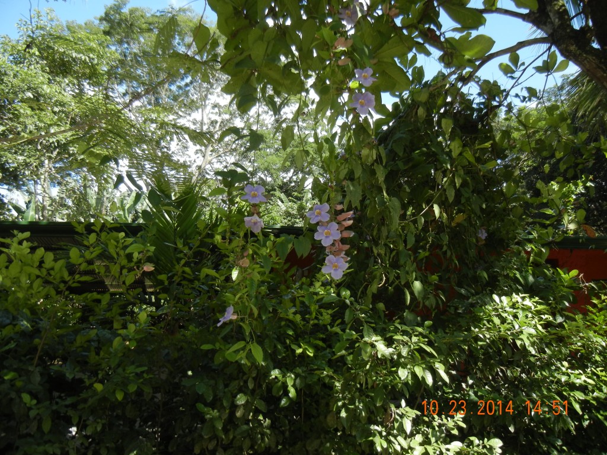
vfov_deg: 46.8
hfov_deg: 60.0
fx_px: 526
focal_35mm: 30
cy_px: 228
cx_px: 304
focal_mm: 5.4
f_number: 3.5
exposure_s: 1/419
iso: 160
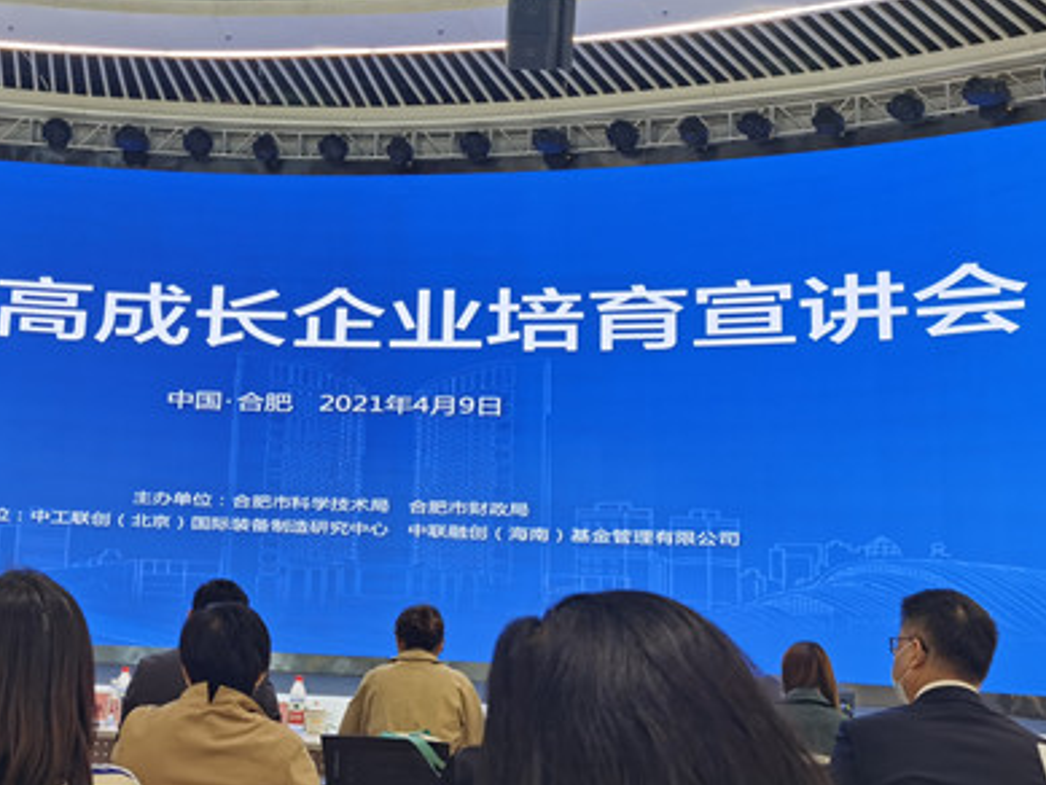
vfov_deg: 27.9
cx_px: 363
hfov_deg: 36.5
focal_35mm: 52
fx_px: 1572
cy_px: 272
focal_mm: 5.56
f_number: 1.6
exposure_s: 1/110
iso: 50
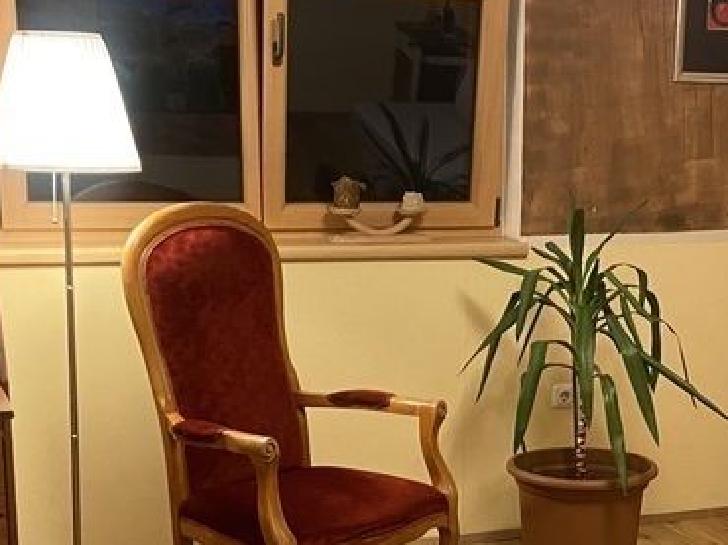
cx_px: 582
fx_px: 1513
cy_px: 453
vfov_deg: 20.1
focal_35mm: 72
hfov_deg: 26.5
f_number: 1.8
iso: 250
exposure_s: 1/50
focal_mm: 4.25
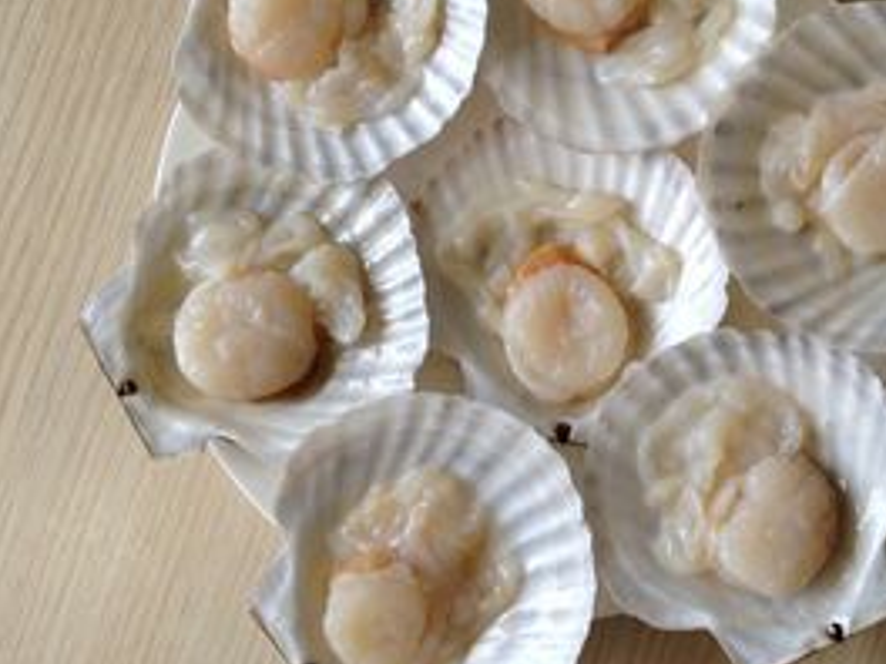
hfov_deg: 35.7
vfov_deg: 27.5
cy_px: 285
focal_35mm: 53
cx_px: 611
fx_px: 1357
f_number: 2.4
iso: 50
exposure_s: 1/60
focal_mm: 4.28
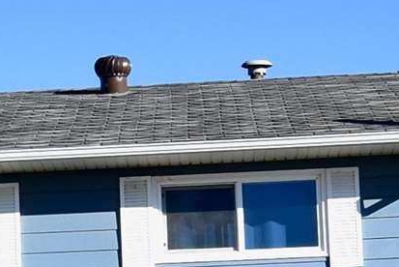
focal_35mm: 223
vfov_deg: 6.1
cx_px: -137
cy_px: 317
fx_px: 2473
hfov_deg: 9.1
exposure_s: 1/500
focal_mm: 20
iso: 220
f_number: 8
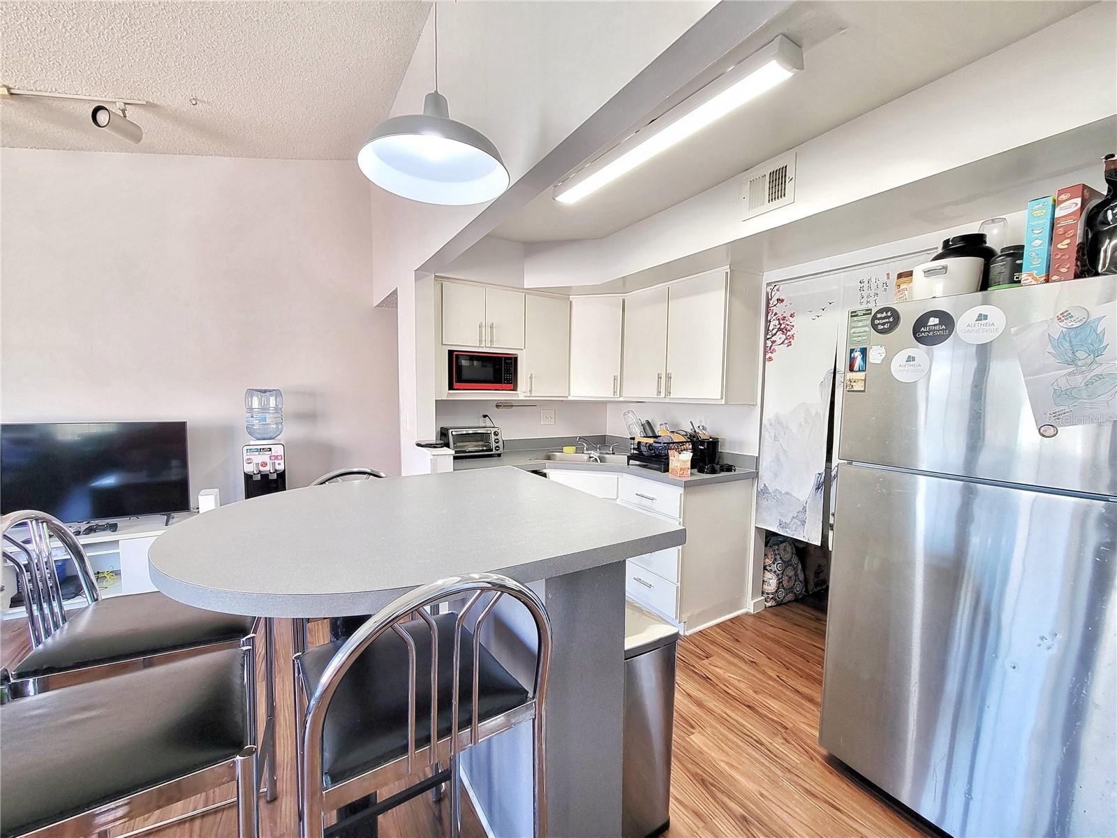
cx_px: 558
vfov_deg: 89.9
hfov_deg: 106.2
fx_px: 419
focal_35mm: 13
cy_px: 419
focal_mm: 2.2
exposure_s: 1/60
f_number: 2.2
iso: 160
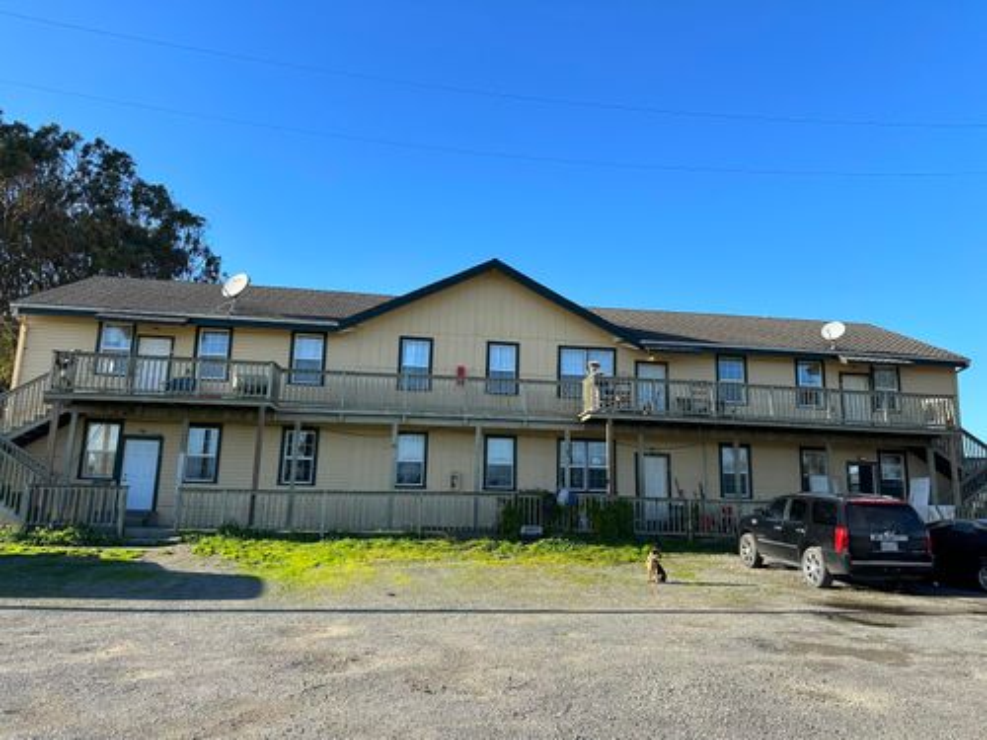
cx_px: 494
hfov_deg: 71.6
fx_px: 684
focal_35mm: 24
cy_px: 370
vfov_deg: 56.8
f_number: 1.78
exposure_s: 1/1916
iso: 80
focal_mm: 6.86
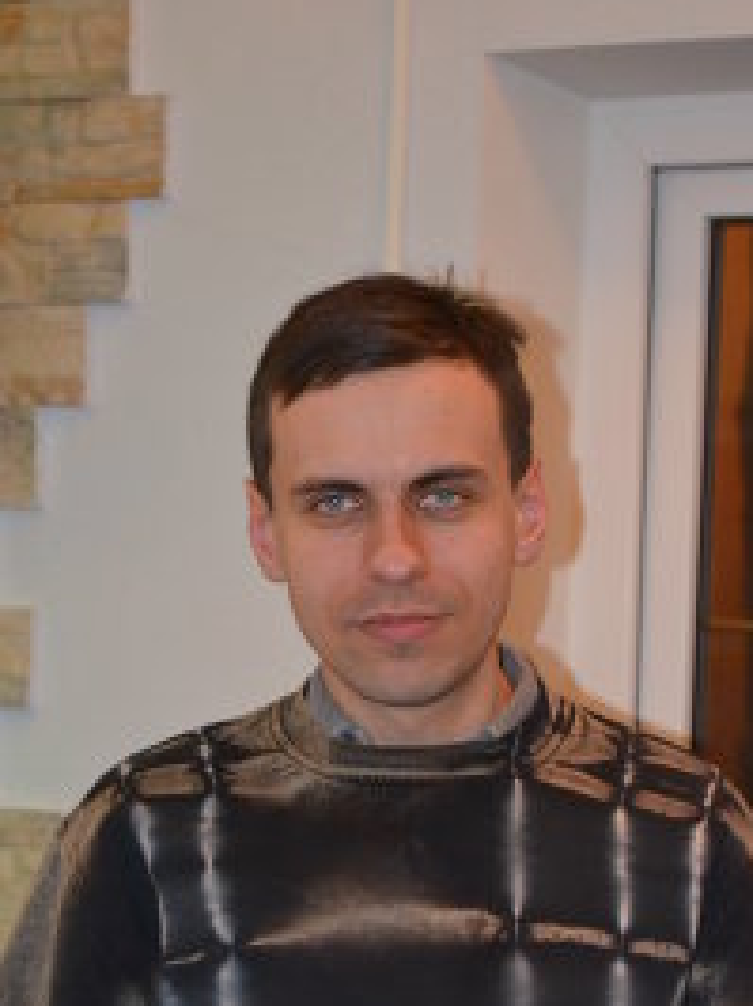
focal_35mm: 117
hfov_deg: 12.7
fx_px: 3390
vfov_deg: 16.8
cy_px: 737
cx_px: 399
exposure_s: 1/60
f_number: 5.6
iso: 3200
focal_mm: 55
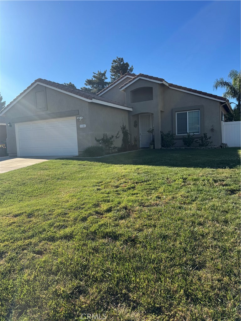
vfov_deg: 71.6
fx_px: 223
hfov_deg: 56.8
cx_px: 120
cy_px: 160
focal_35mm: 24
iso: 80
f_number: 1.78
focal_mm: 6.76
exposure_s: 1/3096
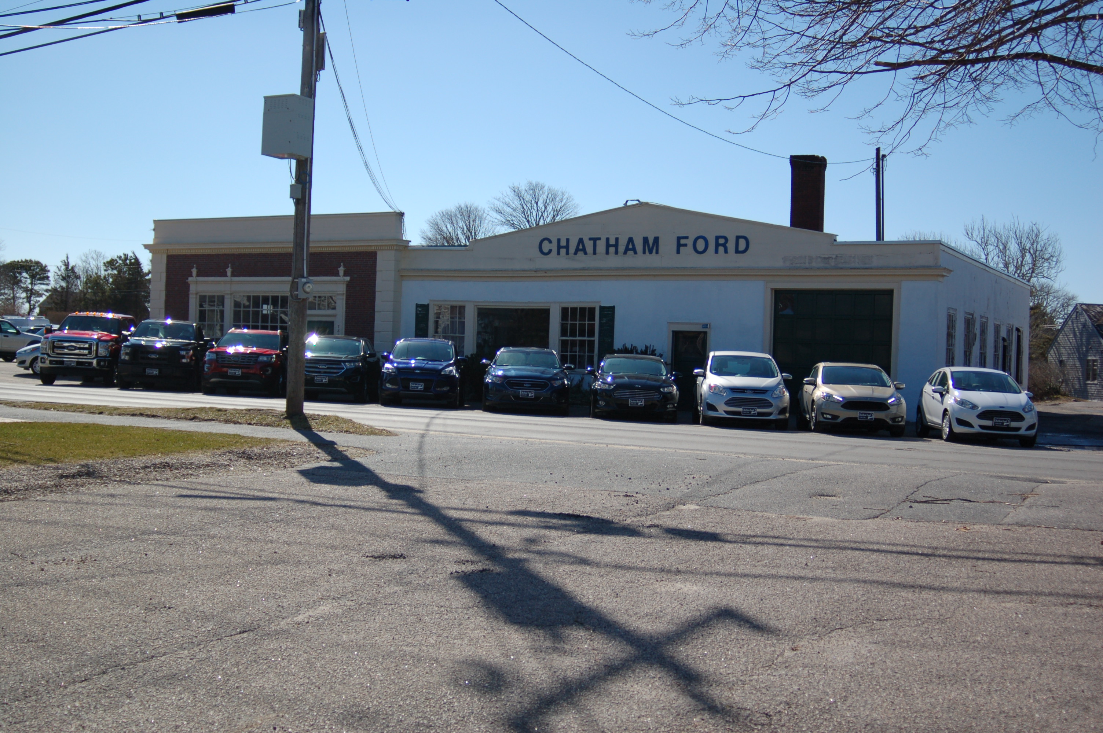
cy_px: 366
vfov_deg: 31.8
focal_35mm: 42
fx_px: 1286
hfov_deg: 46.4
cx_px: 552
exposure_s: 1/3200
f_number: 3.3
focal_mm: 28
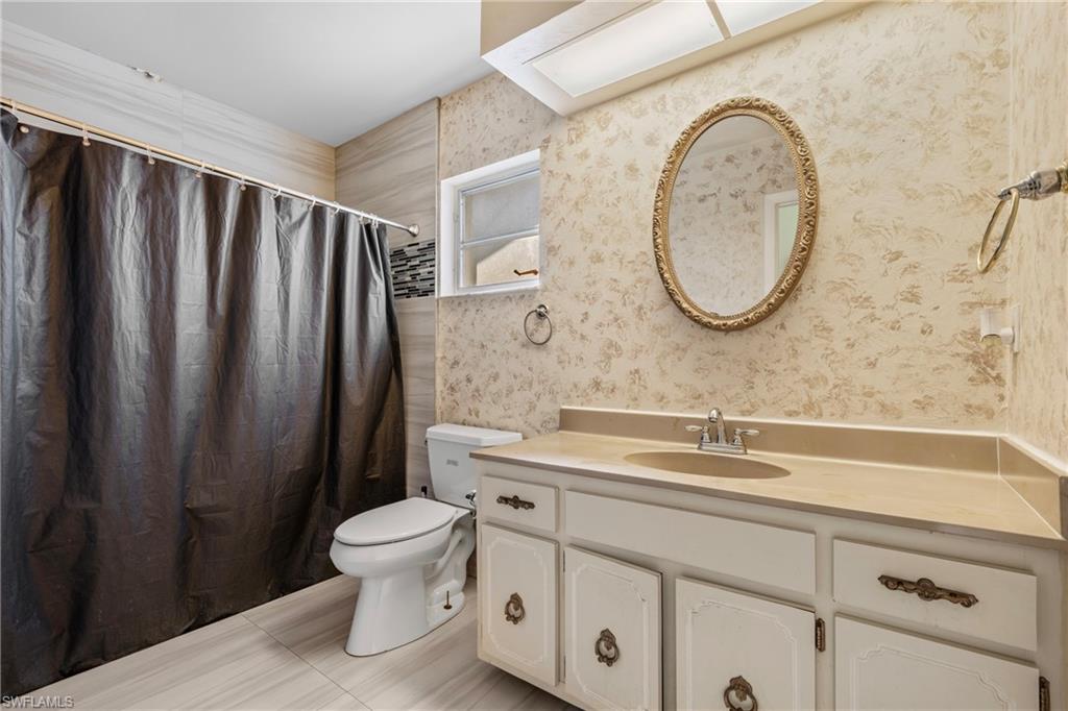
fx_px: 474
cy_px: 356
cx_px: 534
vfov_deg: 73.7
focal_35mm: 16
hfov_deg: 96.8
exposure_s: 1/4
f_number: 8
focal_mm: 16
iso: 100
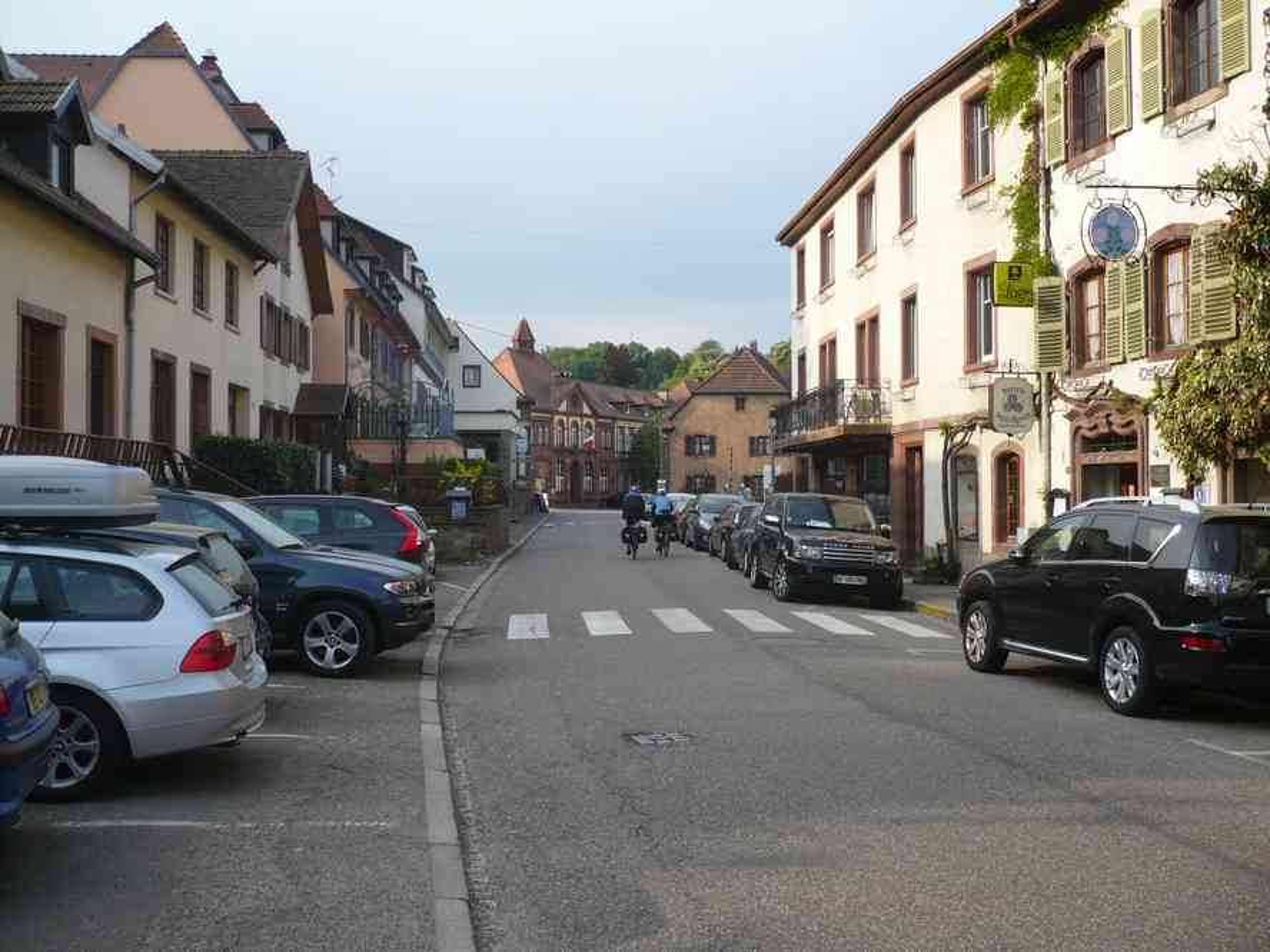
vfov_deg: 40.7
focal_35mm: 35
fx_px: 1284
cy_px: 476
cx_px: 635
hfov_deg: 52.6
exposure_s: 1/640
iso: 100
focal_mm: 5.8
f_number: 2.8
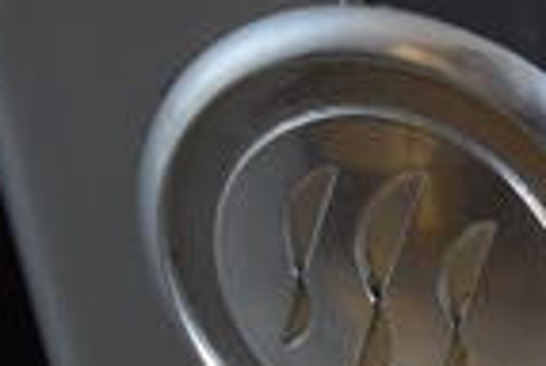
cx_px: 1046
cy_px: 282
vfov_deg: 11.9
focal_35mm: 115
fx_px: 1748
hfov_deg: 14.9
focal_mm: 18
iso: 2000
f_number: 3.5
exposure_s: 1/125
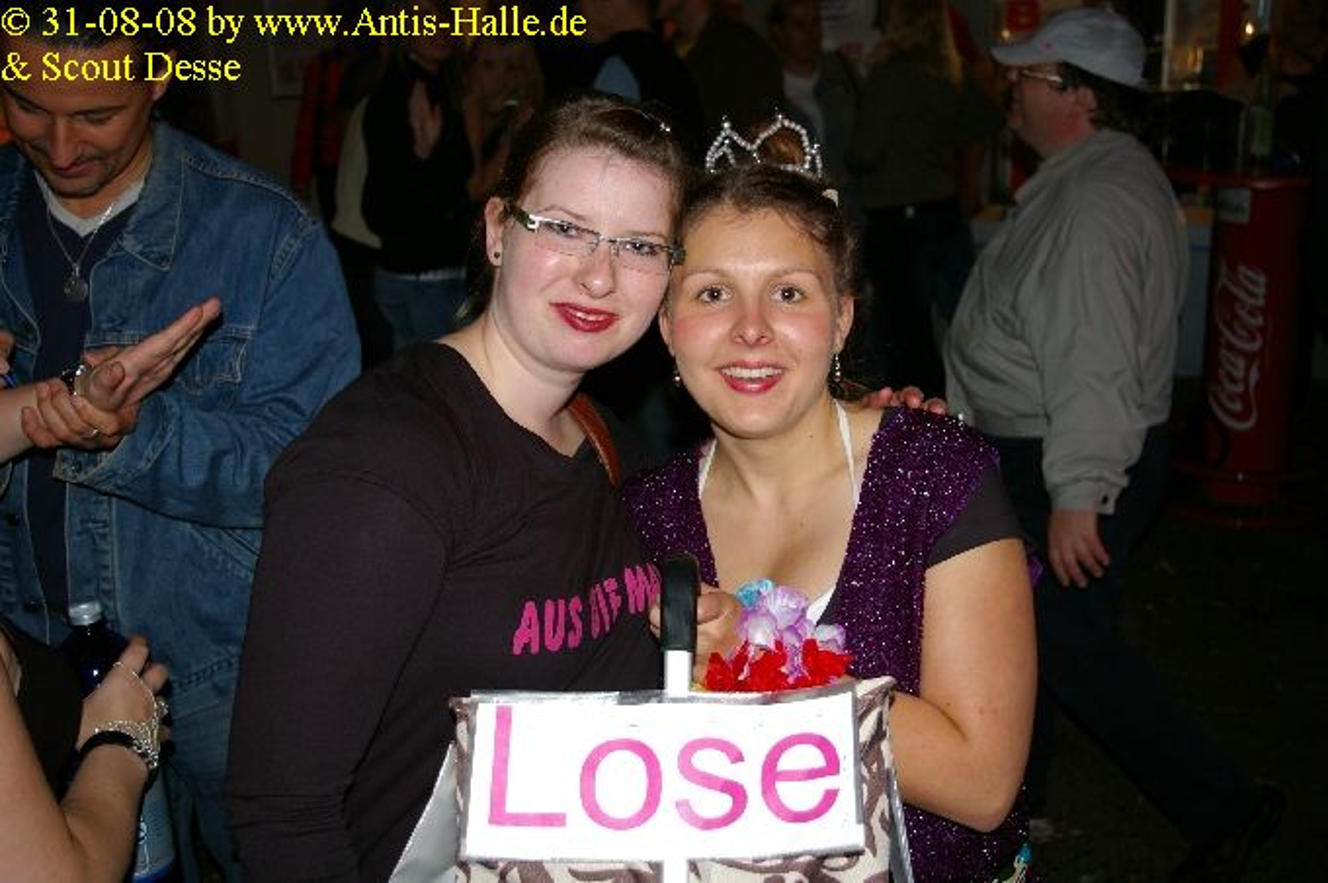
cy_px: 442
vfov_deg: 34.1
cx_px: 664
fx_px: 1437
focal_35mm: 39
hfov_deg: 49.6
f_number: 4
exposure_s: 1/45
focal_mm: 26
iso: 200
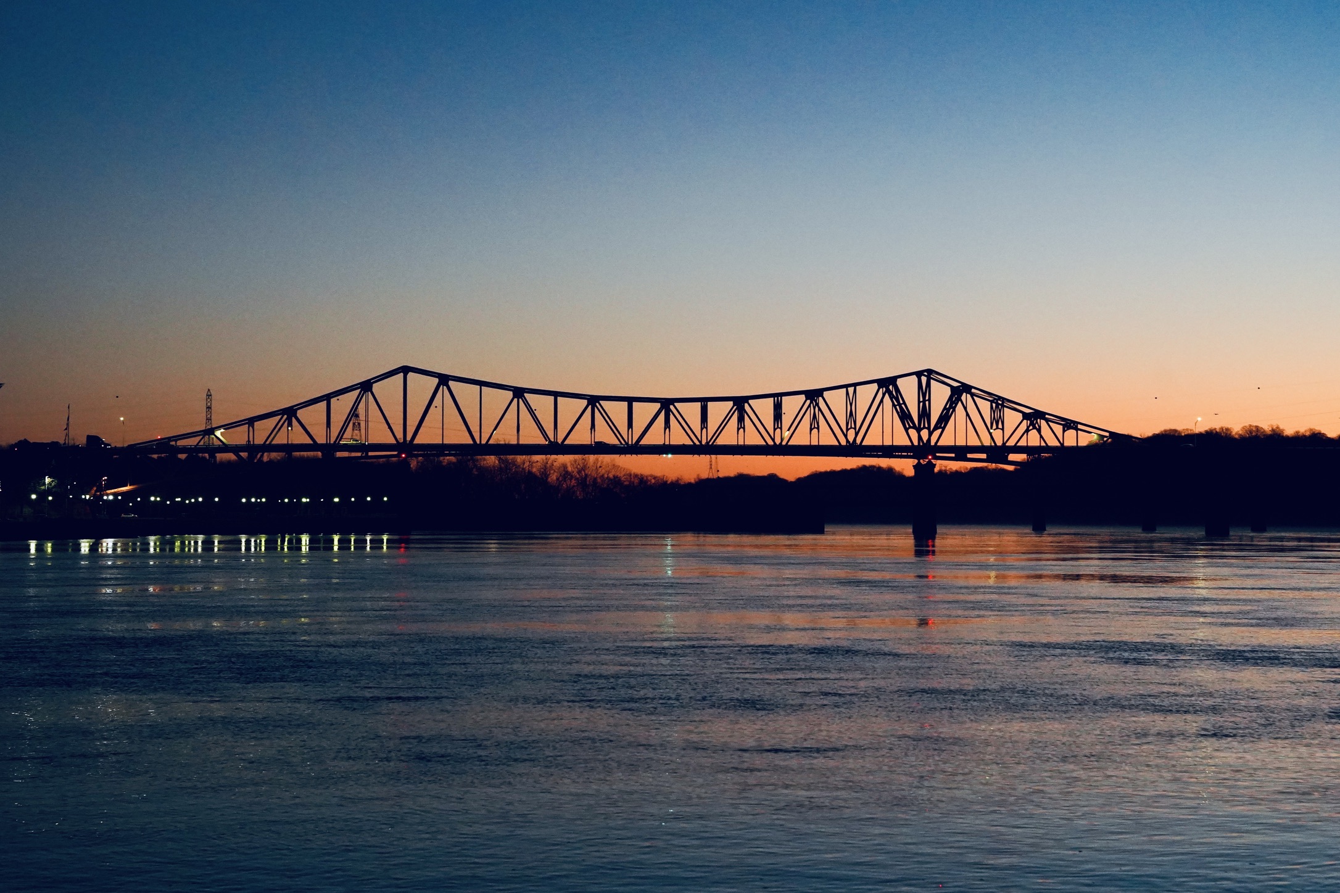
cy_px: 446
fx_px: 2605
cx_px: 670
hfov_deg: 28.8
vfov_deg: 19.5
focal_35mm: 70
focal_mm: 70
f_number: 5.6
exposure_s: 1/80
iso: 8000
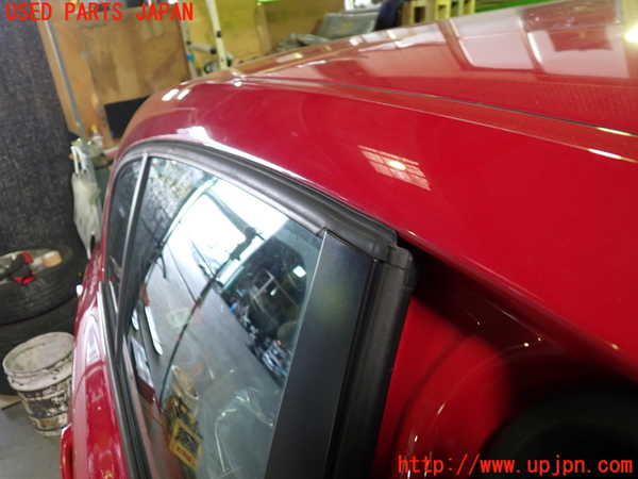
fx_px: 553
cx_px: 319
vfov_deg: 46.8
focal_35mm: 30
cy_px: 240
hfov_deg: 60.0
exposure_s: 1/30
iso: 200
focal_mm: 5.4
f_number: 2.3
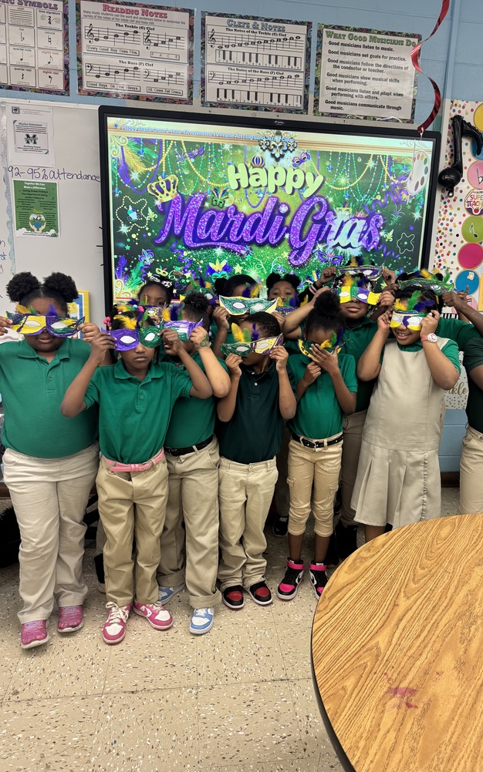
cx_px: 280
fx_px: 548
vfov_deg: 70.4
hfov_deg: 47.4
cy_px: 388
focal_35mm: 26
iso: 200
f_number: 1.78
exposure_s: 1/120
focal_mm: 6.76
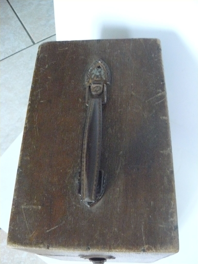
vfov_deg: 51.4
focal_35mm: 36
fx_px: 275
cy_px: 132
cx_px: 99
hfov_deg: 39.7
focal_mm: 6
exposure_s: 1/13
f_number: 2.8
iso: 800
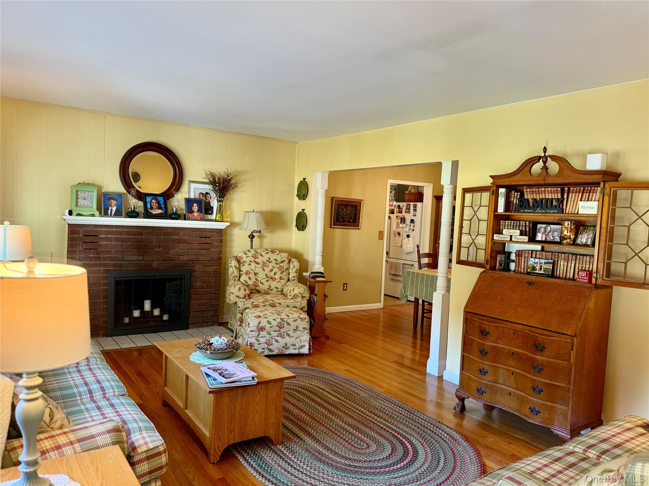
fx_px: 450
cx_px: 324
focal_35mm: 24
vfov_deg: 56.8
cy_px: 243
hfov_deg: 71.6
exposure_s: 1/60
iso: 250
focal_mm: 6.76
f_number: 1.78
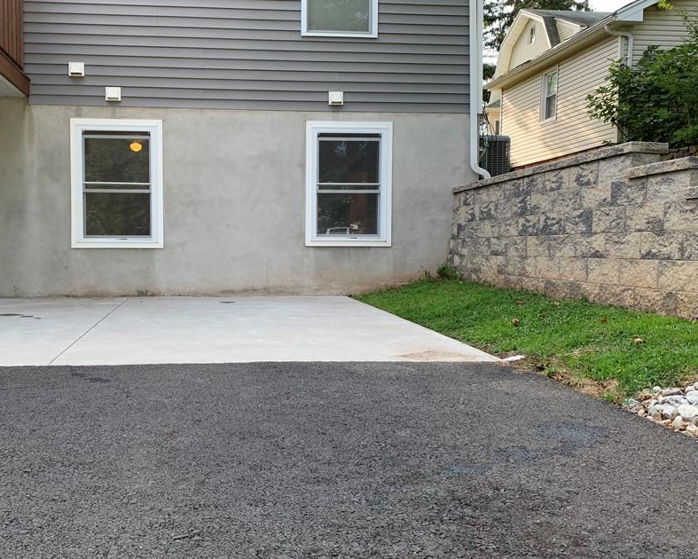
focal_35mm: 33
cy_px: 270
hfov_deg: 53.7
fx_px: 682
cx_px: 267
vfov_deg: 44.6
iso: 25
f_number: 1.8
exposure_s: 1/244
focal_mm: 4.25
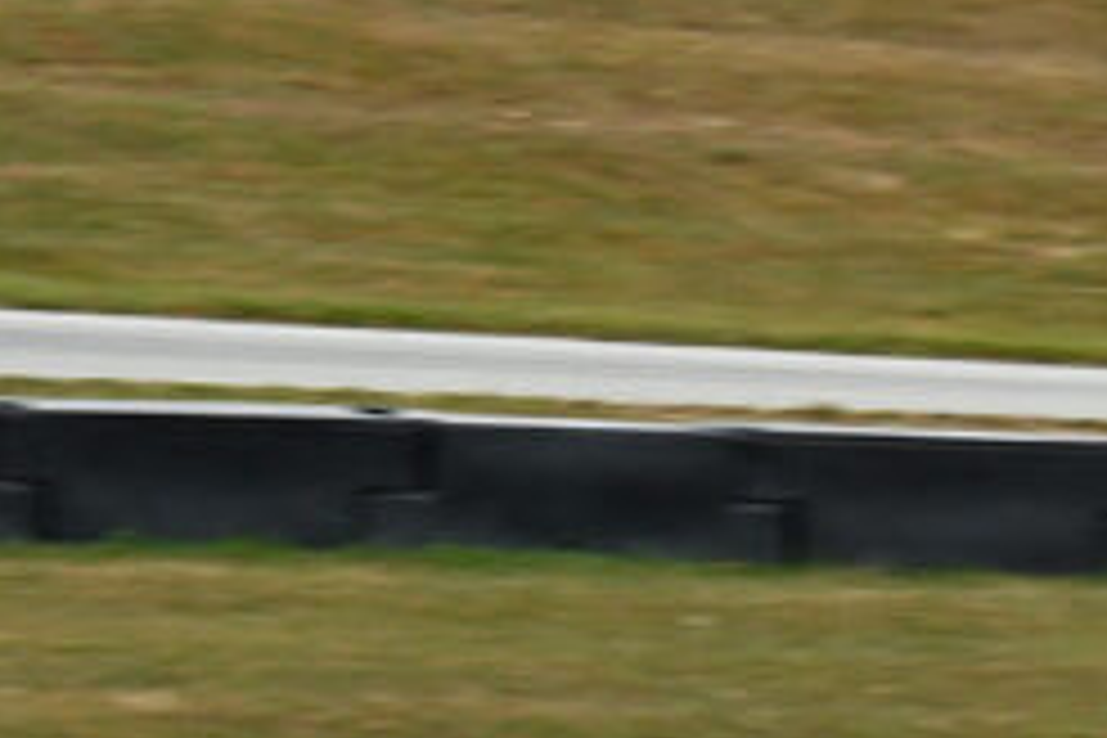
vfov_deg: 1.1
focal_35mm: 1247
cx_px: 1755
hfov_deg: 1.7
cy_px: 1051
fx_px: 38342
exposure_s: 1/160
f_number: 8
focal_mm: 200
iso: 400
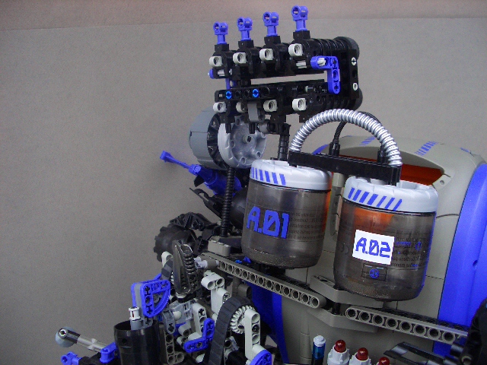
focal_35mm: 35
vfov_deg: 40.7
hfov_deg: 52.6
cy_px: 182
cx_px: 244
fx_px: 492
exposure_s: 1/50
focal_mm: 5.8
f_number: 2.6
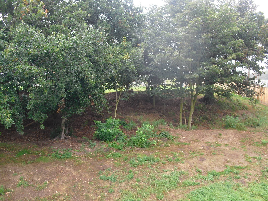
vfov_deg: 39.7
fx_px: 279
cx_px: 134
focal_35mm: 36
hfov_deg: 51.4
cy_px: 100
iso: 100
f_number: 3.1
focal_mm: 6.3
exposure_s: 1/100
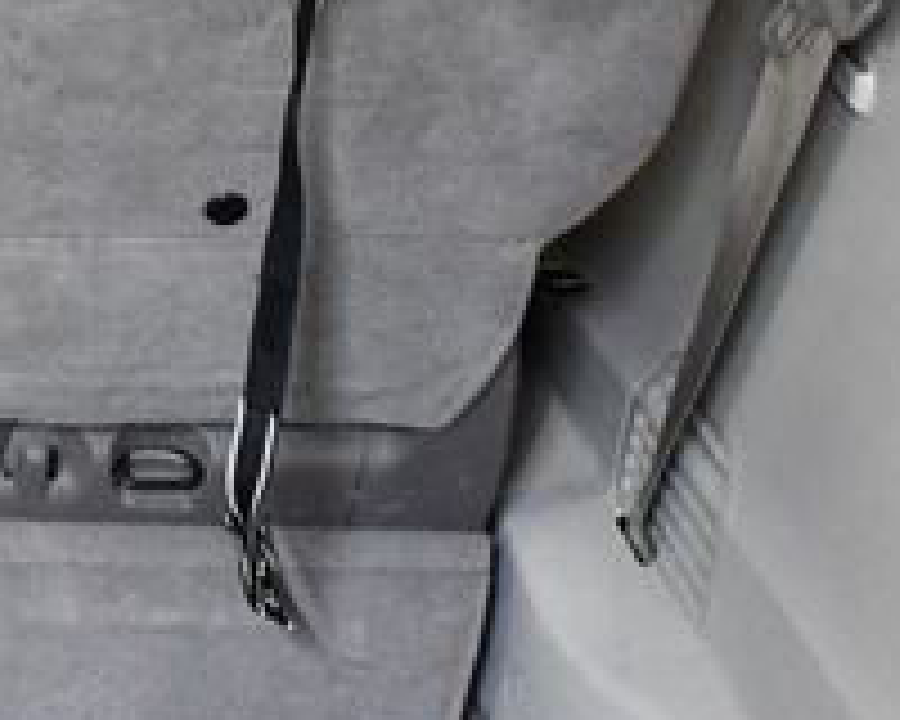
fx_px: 2877
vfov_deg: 14.3
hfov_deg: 16.5
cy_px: 446
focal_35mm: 108
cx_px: -369
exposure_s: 1/60
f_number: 3.5
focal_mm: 18
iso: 3200
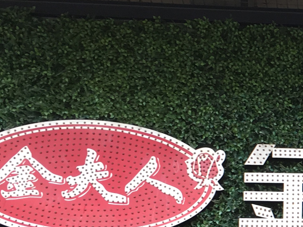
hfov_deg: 13.9
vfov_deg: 11.5
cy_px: 269
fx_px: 1112
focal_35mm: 127
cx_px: 531
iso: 25
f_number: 2.2
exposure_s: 1/139
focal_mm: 4.15
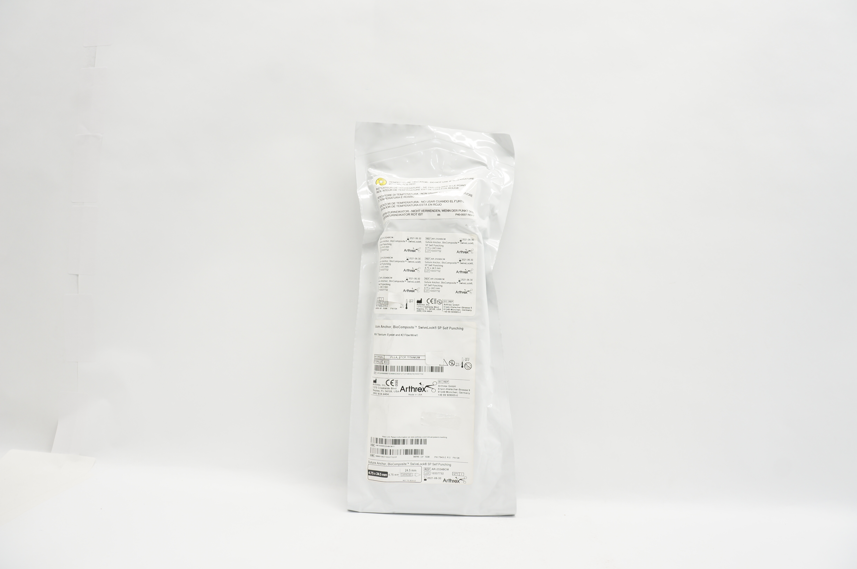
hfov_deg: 67.4
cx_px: 428
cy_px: 284
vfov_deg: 47.8
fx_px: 642
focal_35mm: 27
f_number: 6.3
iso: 200
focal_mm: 18
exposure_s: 1/25
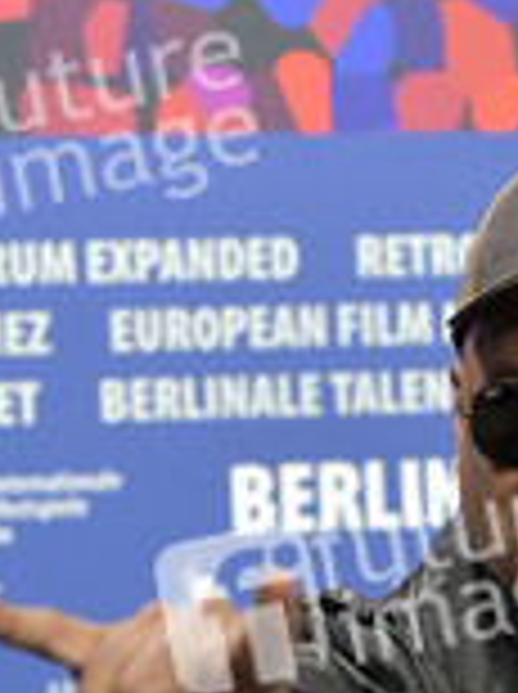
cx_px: 518
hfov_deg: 8.4
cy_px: 814
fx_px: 3501
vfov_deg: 11.1
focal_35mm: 175
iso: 2000
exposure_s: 1/250
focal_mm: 70
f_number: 5.6
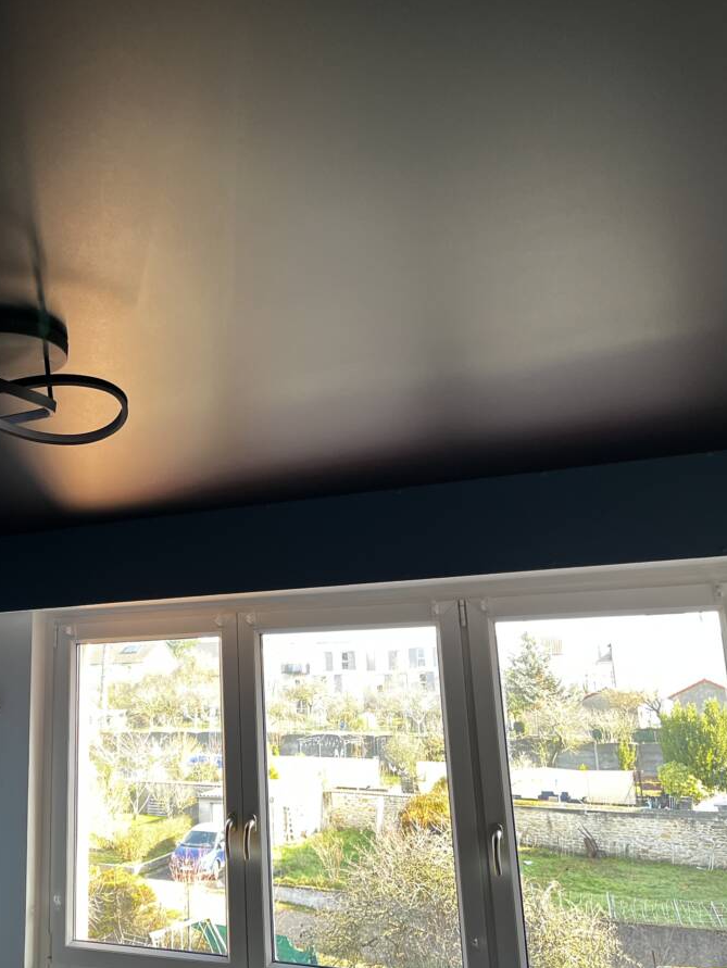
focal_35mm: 35
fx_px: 979
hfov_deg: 39.3
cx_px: 158
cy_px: 486
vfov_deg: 52.6
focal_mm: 5.1
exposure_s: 1/121
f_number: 1.6
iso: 125
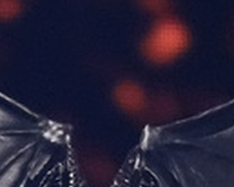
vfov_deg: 0.3
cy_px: 598
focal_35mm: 4483
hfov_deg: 0.4
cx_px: -120
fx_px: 31024
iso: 6400
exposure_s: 1/400
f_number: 4
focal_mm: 600
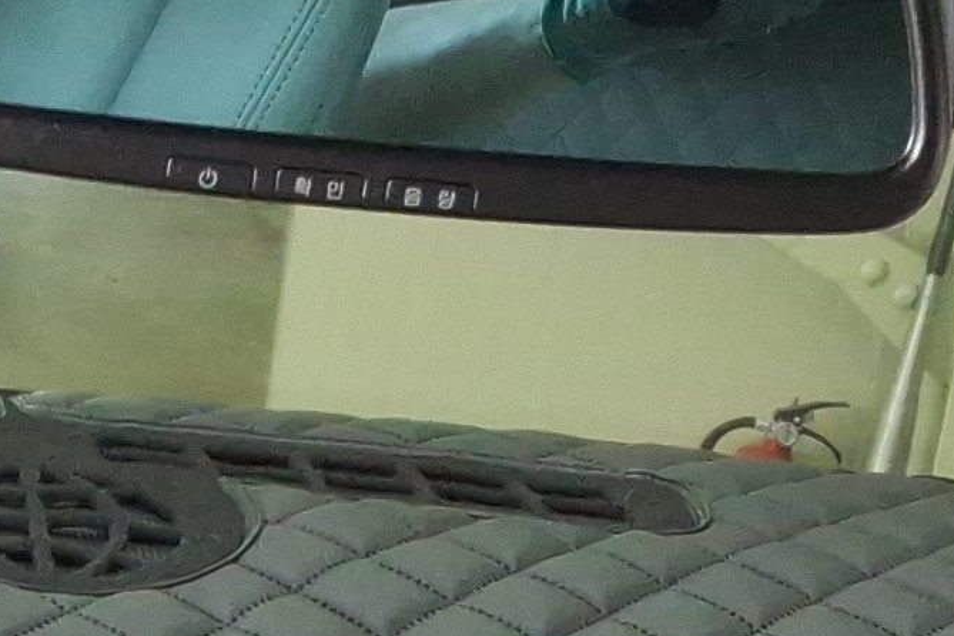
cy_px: 1232
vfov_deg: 9.1
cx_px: -165
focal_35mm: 142
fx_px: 3763
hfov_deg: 14.1
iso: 115
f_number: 1.9
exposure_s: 1/40
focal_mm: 2.91
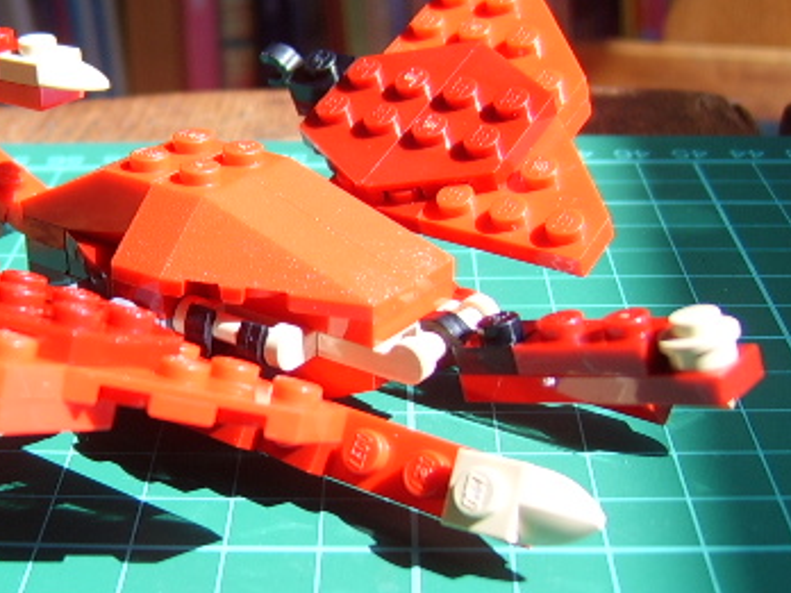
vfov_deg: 25.7
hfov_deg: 33.3
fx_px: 1302
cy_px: 289
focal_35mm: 57
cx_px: 223
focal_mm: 8.13
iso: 50
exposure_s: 1/229
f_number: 2.7
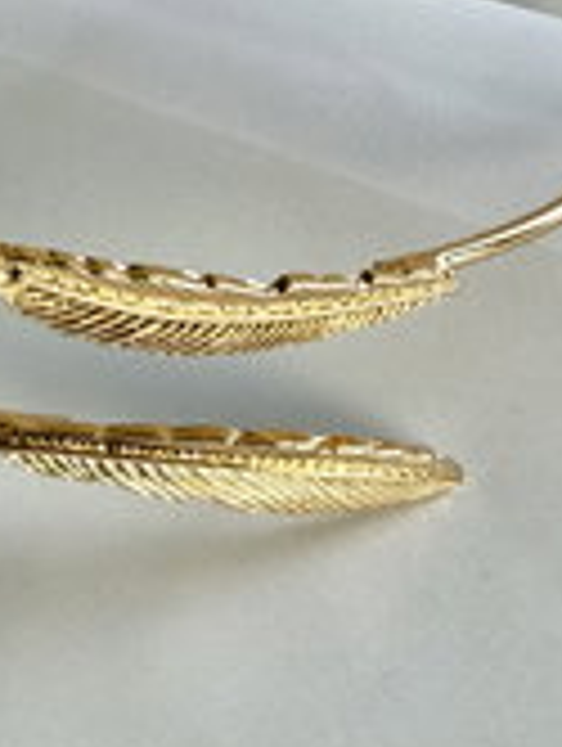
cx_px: 130
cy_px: 353
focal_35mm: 77
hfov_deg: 19.0
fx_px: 1663
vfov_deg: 25.3
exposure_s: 1/99
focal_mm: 2.22
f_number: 2.2
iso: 40
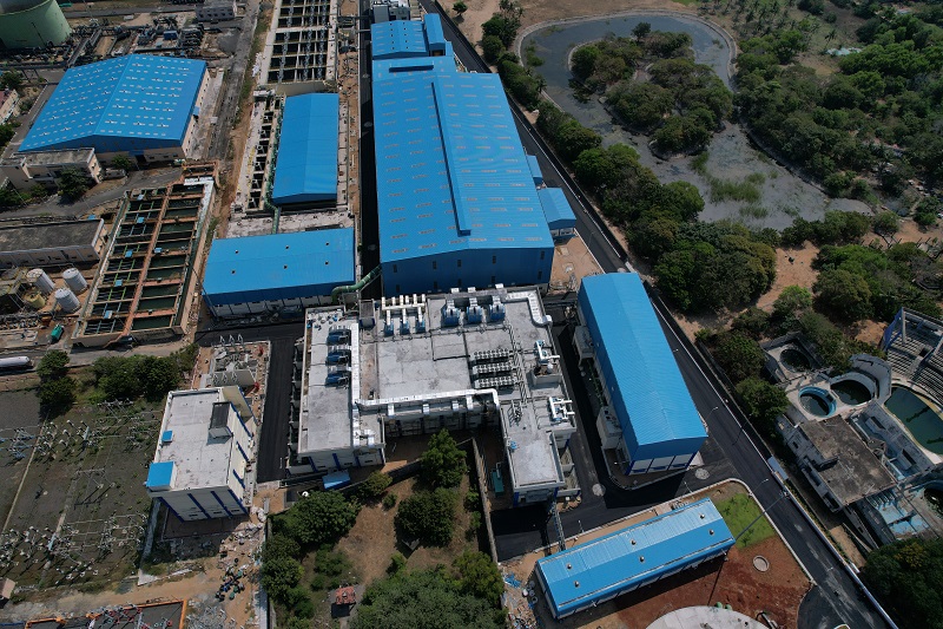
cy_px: 314
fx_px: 576
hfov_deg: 78.6
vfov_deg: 57.2
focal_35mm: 22
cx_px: 472
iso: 100
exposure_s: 1/6400
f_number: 2.8
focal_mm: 8.38
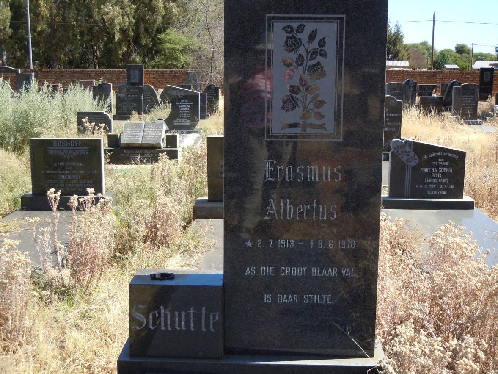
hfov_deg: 36.2
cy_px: 184
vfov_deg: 27.5
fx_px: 763
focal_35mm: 53
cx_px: 253
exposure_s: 1/640
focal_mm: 9.3
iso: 200
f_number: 3.9
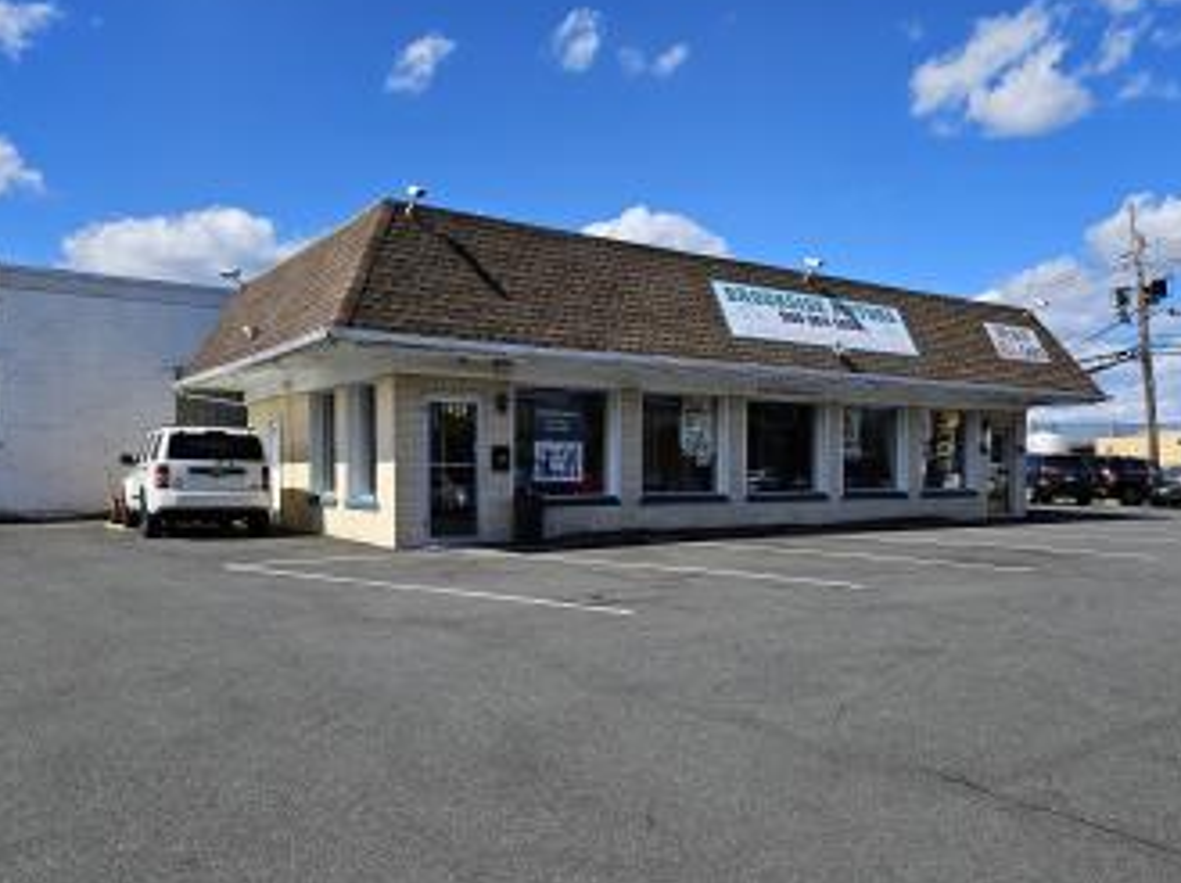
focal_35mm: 28
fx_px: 954
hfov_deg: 63.4
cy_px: 488
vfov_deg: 49.6
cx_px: 650
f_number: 1.8
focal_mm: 5.4
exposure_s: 1/1920
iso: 25
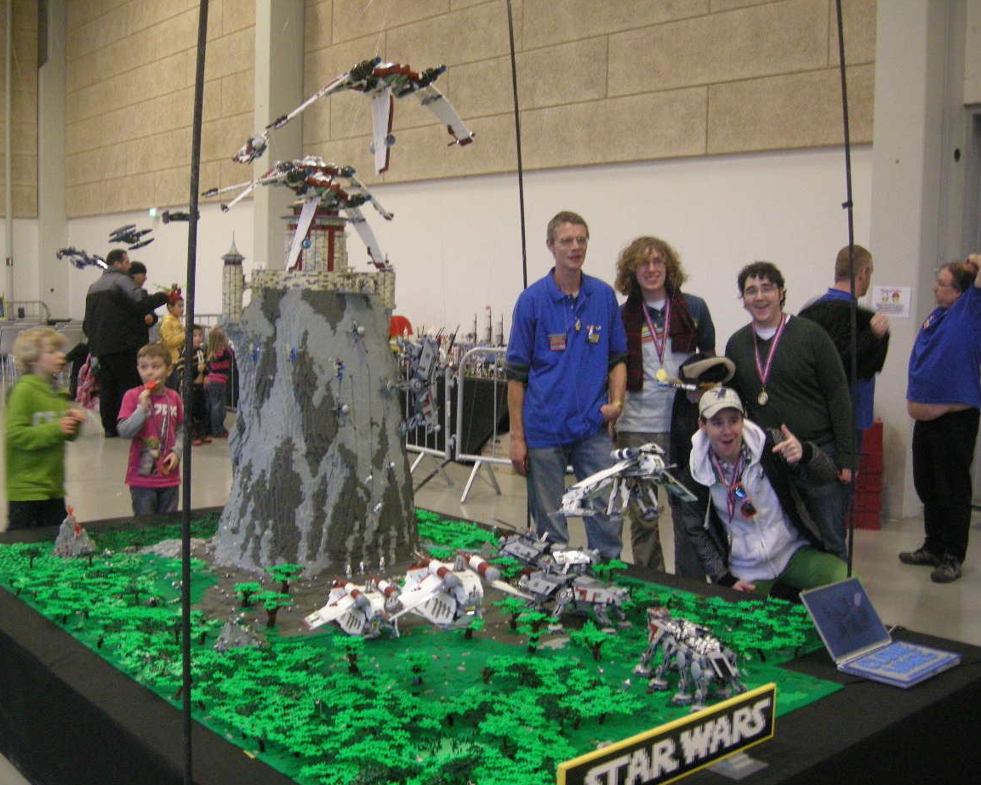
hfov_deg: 46.8
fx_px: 1133
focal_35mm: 39
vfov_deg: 38.2
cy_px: 403
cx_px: 481
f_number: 2.7
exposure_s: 1/13.1
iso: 400
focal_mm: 7.5
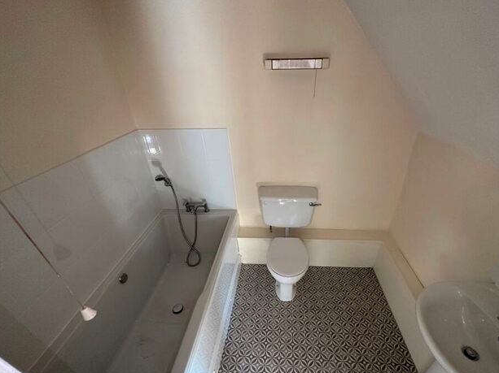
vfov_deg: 77.6
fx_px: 231
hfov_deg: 94.3
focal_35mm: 16
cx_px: 270
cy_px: 213
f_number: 2.2
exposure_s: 1/60
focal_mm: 2.22
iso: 400
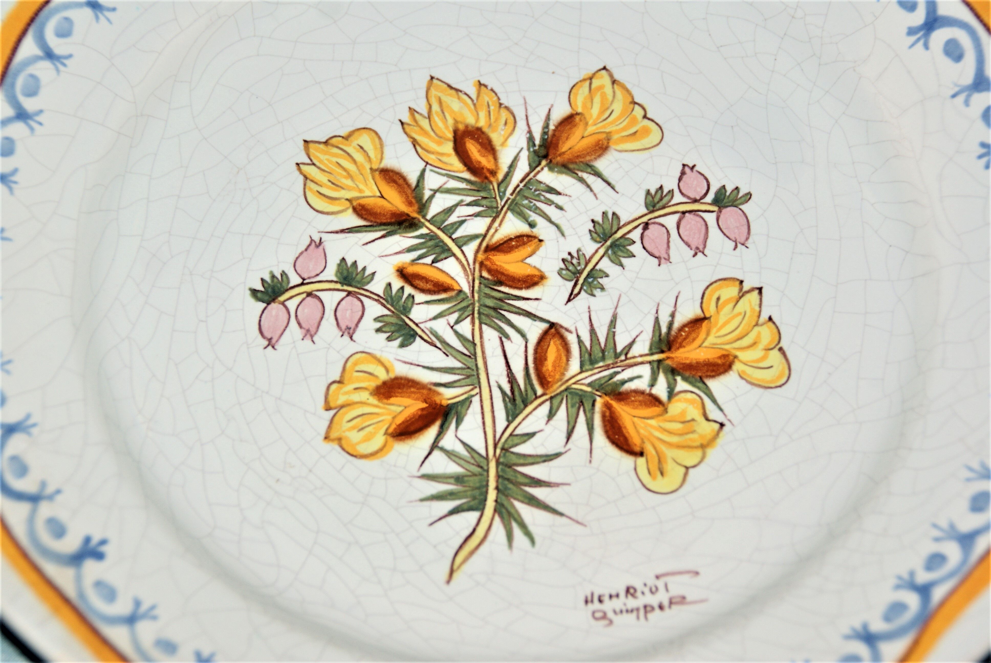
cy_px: 332
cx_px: 496
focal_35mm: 90
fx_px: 2480
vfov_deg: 15.2
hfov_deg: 22.6
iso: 400
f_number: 5.6
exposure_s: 1/100
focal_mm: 60
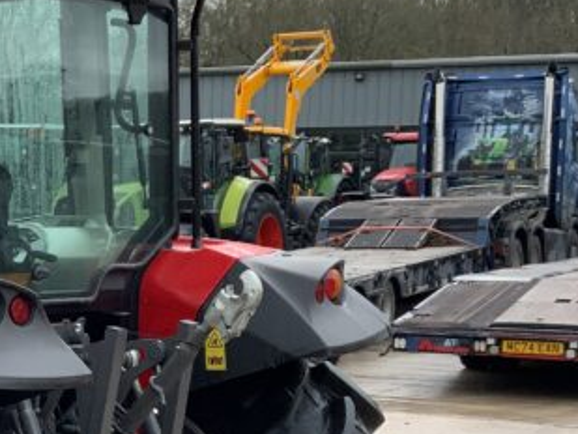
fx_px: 1604
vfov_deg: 15.2
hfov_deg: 19.6
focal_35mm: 96
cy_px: 398
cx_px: -45
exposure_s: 1/299
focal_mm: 3
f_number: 1.8
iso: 16
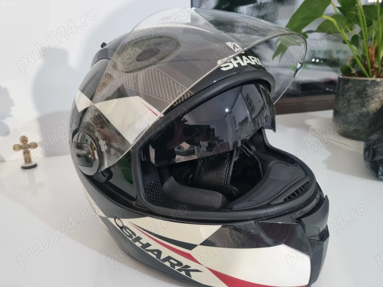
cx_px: 192
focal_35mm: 26
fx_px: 288
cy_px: 144
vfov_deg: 53.1
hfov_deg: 67.3
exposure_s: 1/25
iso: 640
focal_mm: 5.4
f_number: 1.8
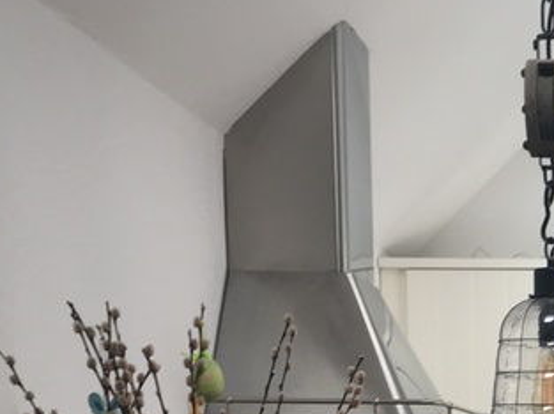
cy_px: 603
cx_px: 694
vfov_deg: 14.6
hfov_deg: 19.3
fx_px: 1519
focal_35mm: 95
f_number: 2.2
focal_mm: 4.15
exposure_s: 1/100
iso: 40
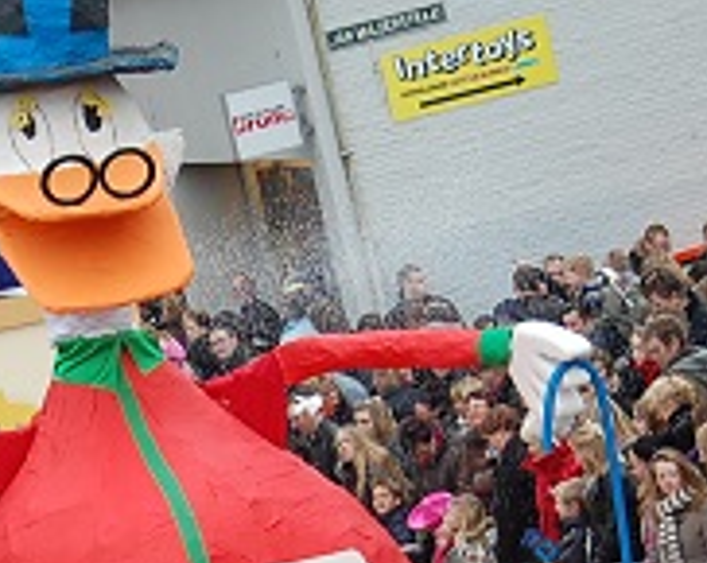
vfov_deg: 7.6
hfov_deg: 9.6
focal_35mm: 201
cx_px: 148
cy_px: 547
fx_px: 4199
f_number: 5.6
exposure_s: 1/125
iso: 280
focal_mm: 52
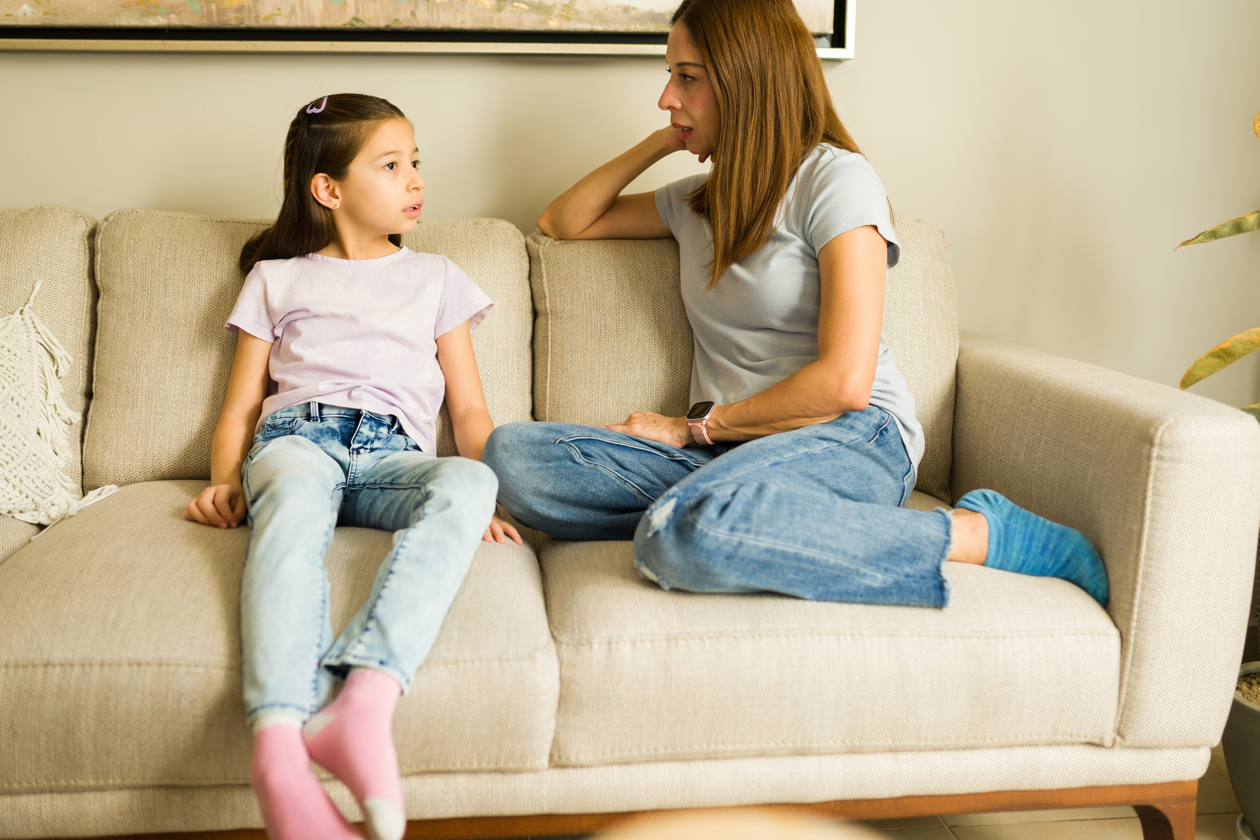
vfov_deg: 34.2
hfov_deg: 49.6
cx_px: 621
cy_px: 420
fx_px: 1365
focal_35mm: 39
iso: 80
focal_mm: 35
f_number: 1.8
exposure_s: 1/100
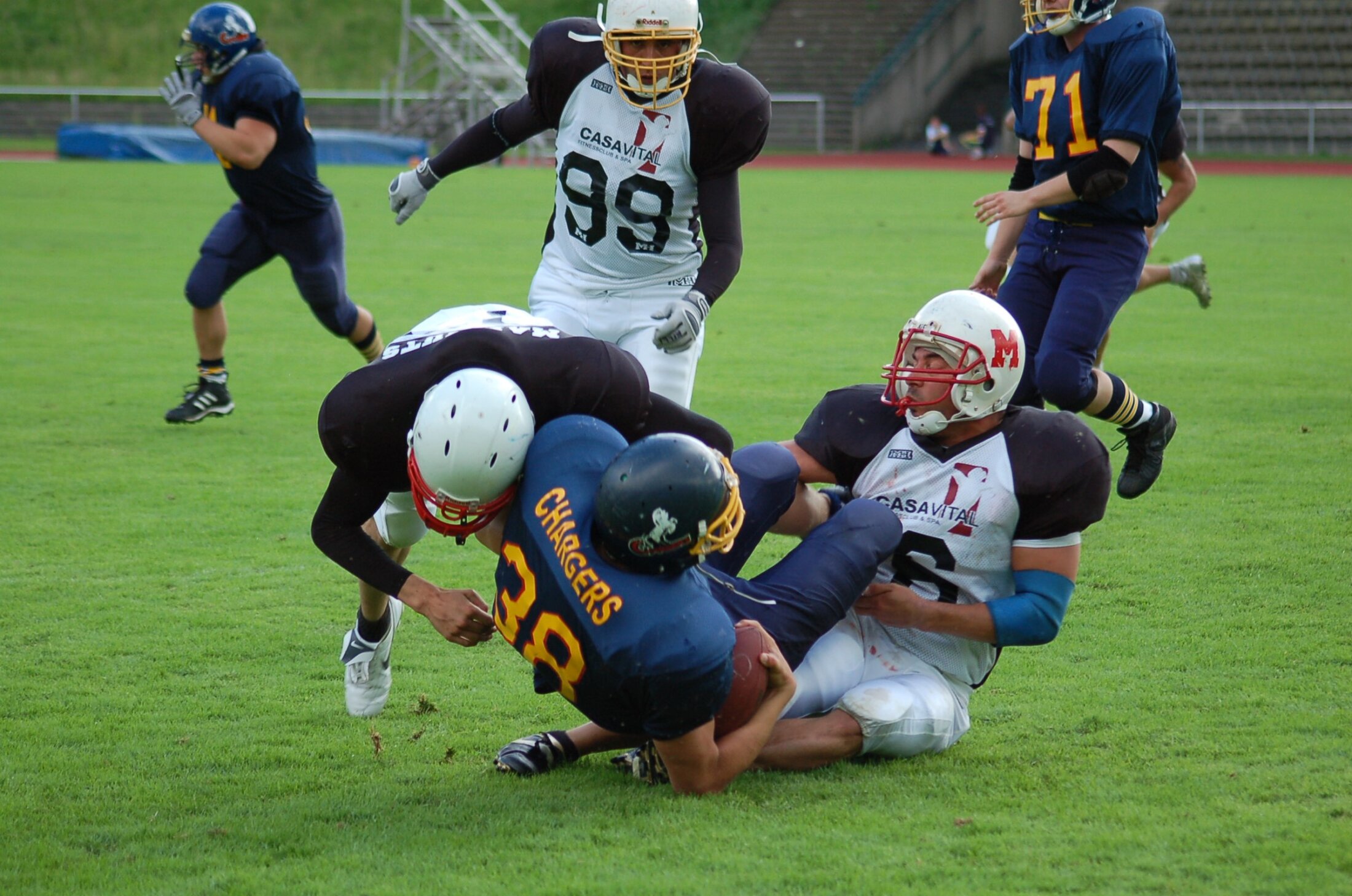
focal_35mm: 150
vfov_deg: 9.1
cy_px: 448
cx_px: 676
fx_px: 5623
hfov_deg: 13.7
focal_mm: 100
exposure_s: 1/640
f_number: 4.2
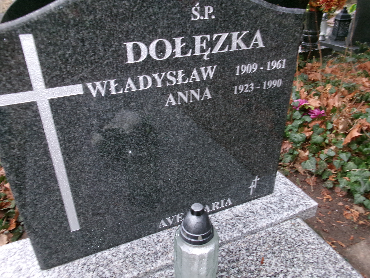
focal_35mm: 28
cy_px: 139
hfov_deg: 63.4
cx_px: 185
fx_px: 299
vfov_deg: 49.7
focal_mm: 5.1
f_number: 3.9
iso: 200
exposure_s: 1/34
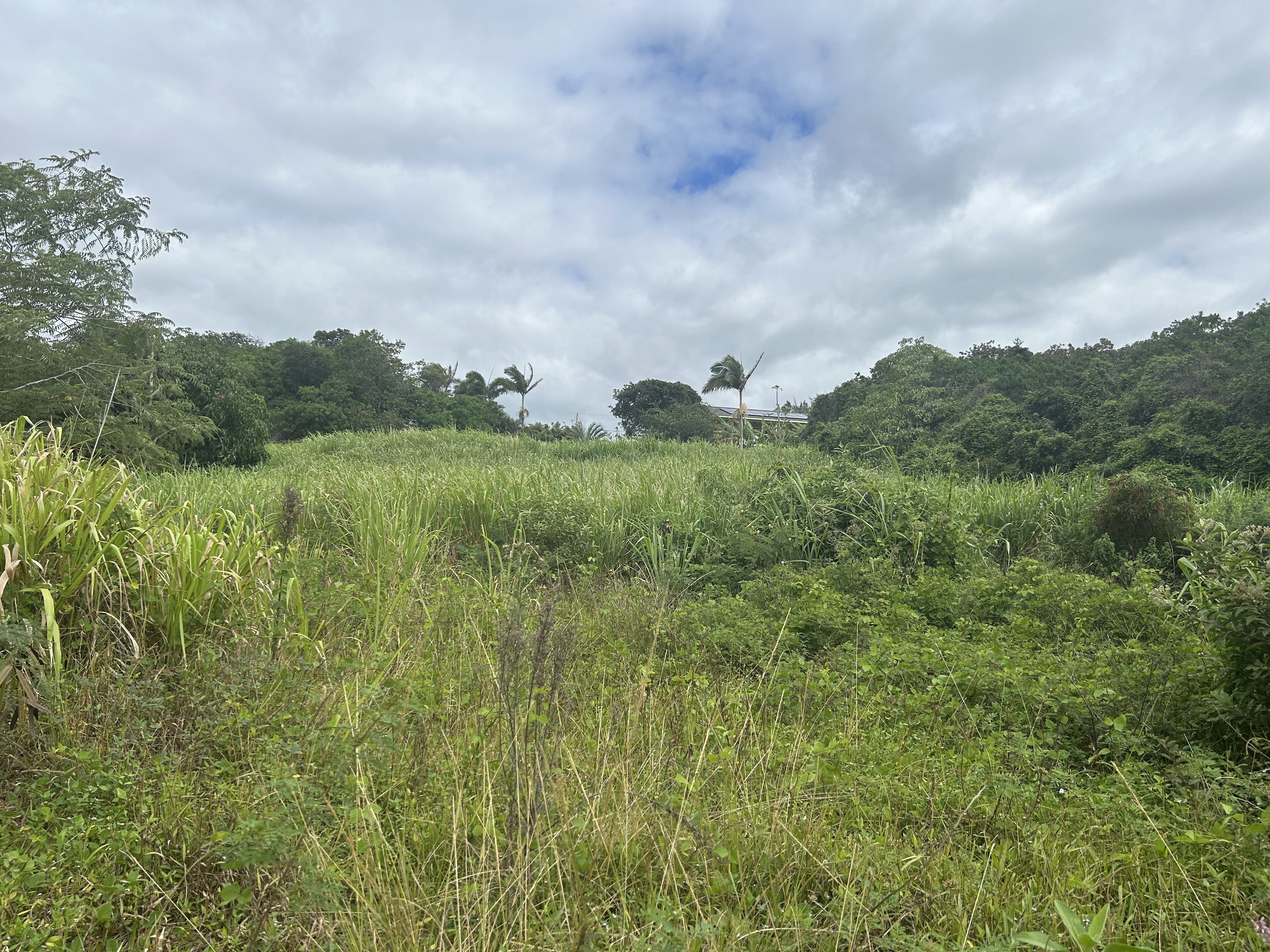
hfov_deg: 67.3
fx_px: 954
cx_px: 635
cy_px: 476
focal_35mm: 26
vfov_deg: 53.1
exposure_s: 1/4831
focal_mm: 5.7
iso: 50
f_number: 1.5
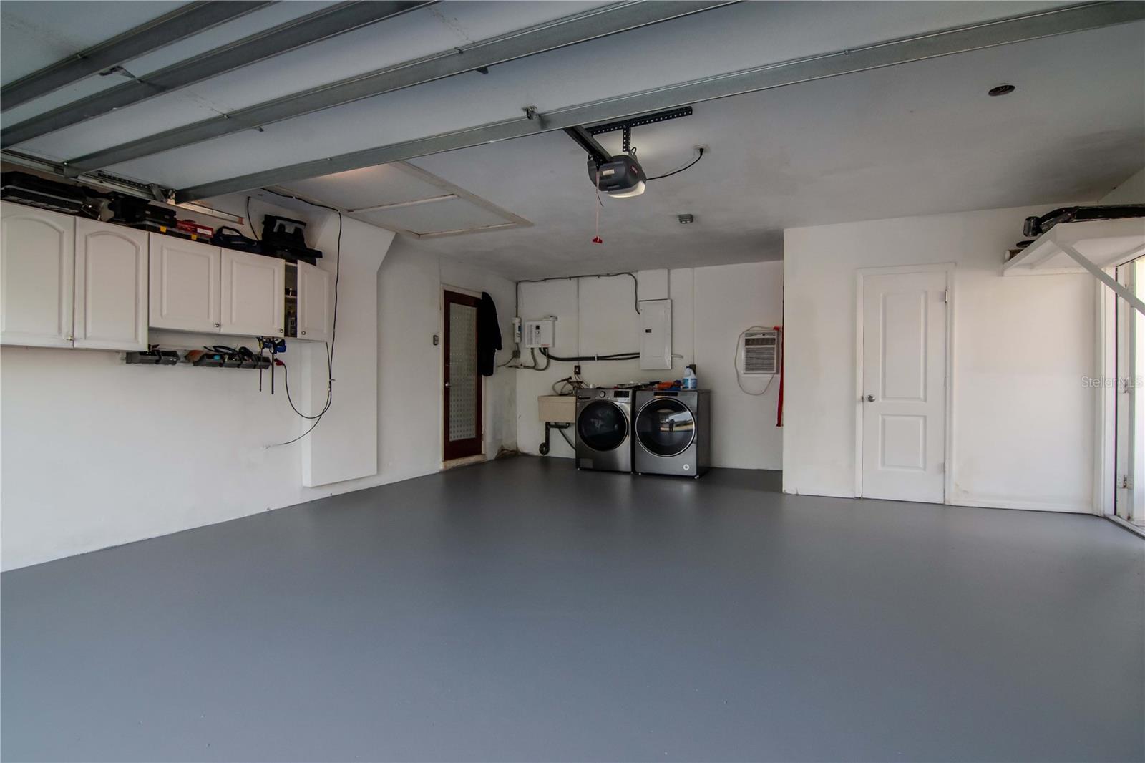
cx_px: 572
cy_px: 382
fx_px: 525
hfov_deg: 95.0
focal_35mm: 16
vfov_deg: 72.0
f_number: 10
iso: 1000
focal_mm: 11
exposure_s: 1/160
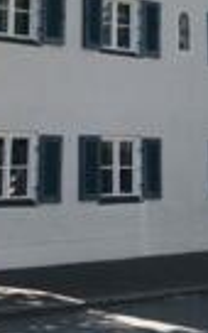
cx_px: 59
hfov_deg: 13.6
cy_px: -103
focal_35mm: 96
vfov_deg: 19.8
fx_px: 871
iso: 20
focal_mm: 3.99
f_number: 1.8
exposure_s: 1/1996
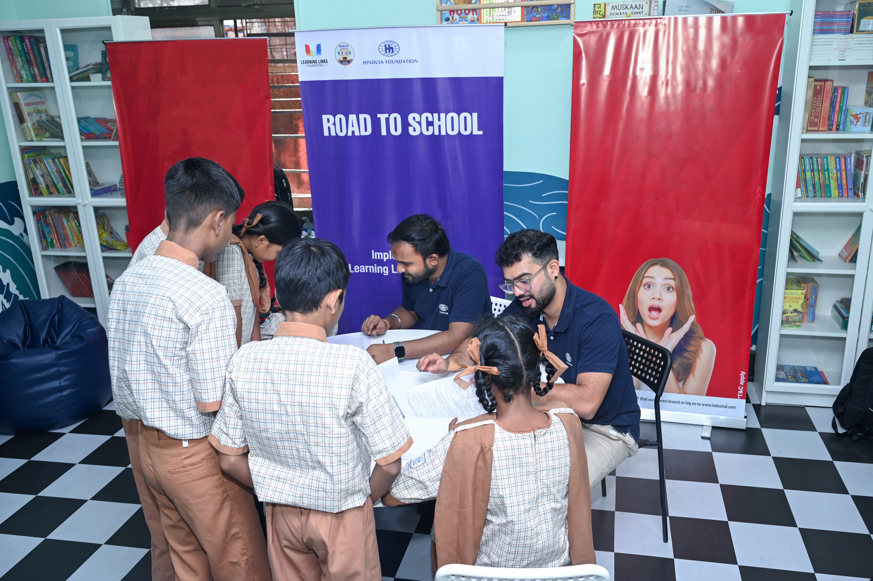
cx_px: 436
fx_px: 739
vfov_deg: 42.9
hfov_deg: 61.1
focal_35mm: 30
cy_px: 290
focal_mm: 30.5
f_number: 5
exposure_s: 1/160
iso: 1250
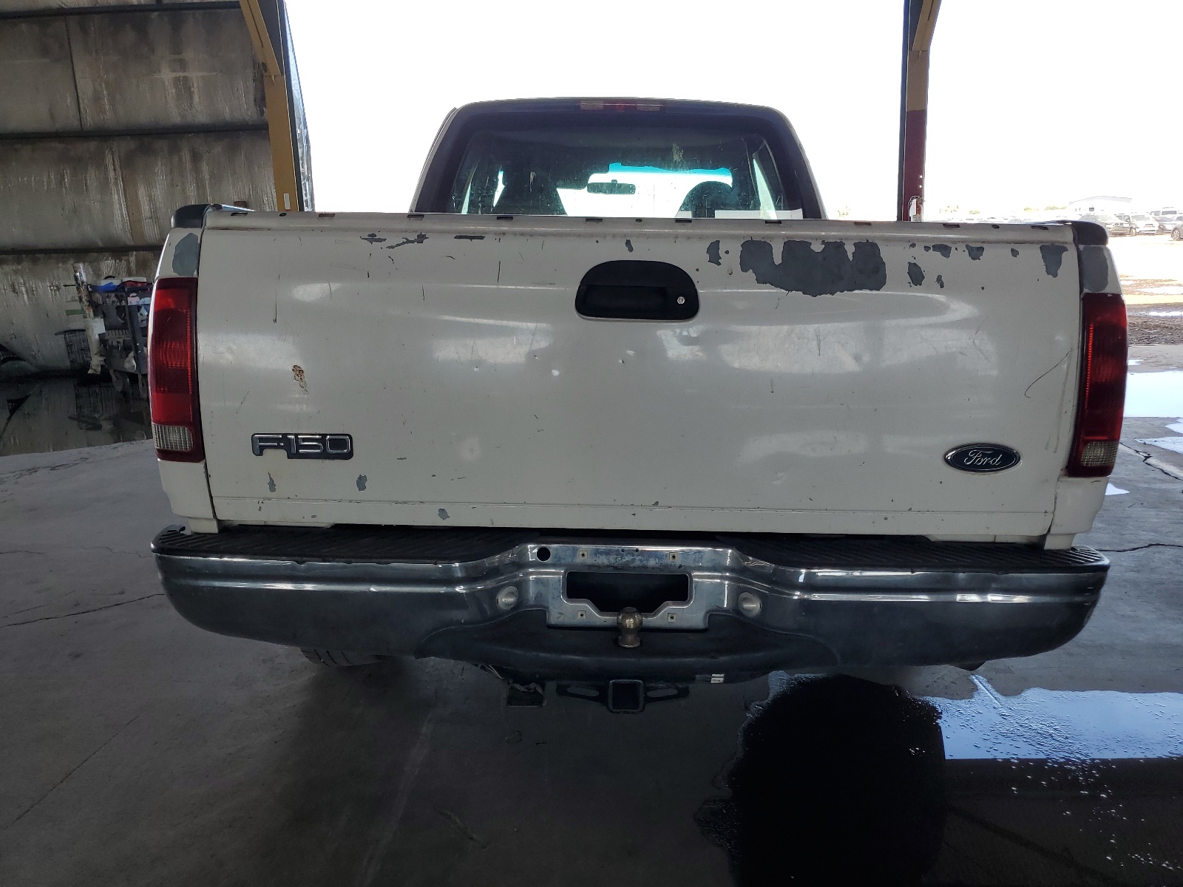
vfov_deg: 53.1
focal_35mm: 26
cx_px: 592
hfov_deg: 67.3
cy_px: 444
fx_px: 889
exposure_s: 1/435
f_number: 1.5
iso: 50
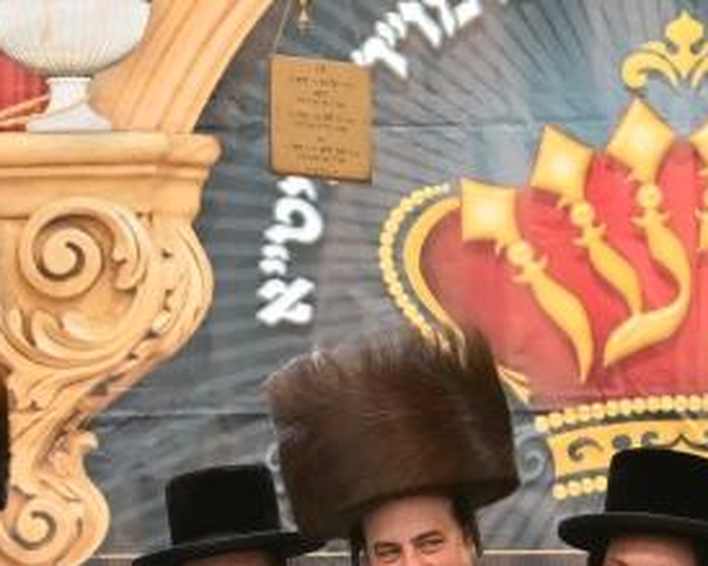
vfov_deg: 3.4
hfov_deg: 4.3
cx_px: -13
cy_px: 716
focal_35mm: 452
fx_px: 9468
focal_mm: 86
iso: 640
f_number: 4
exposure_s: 1/320
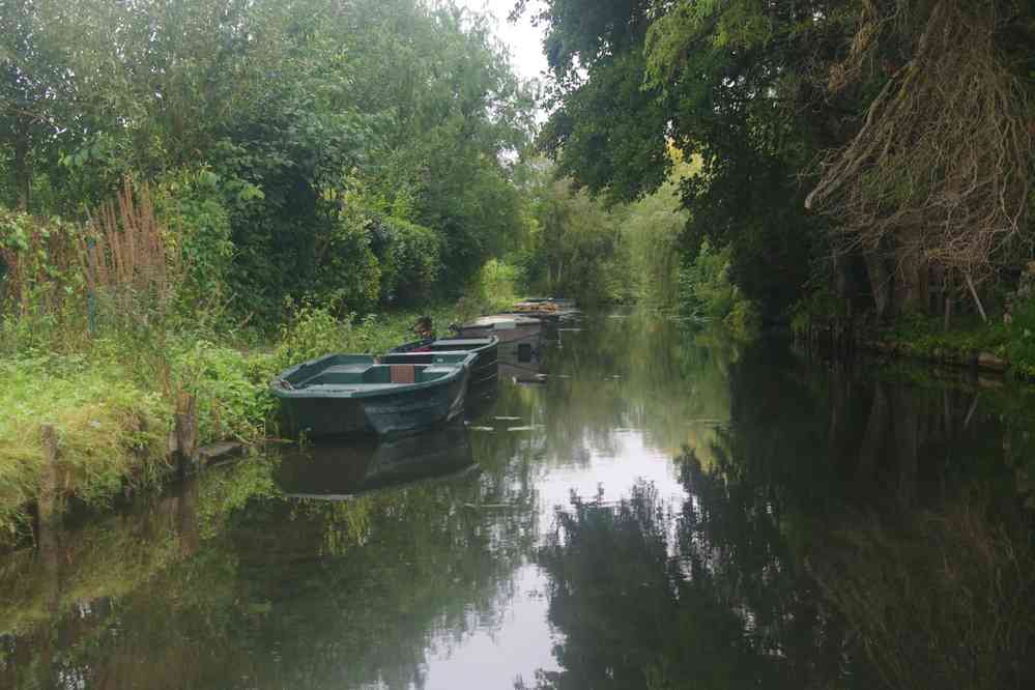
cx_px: 518
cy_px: 345
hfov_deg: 42.3
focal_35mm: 46
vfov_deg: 28.9
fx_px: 1337
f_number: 6.3
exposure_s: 1/60
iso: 400
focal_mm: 31
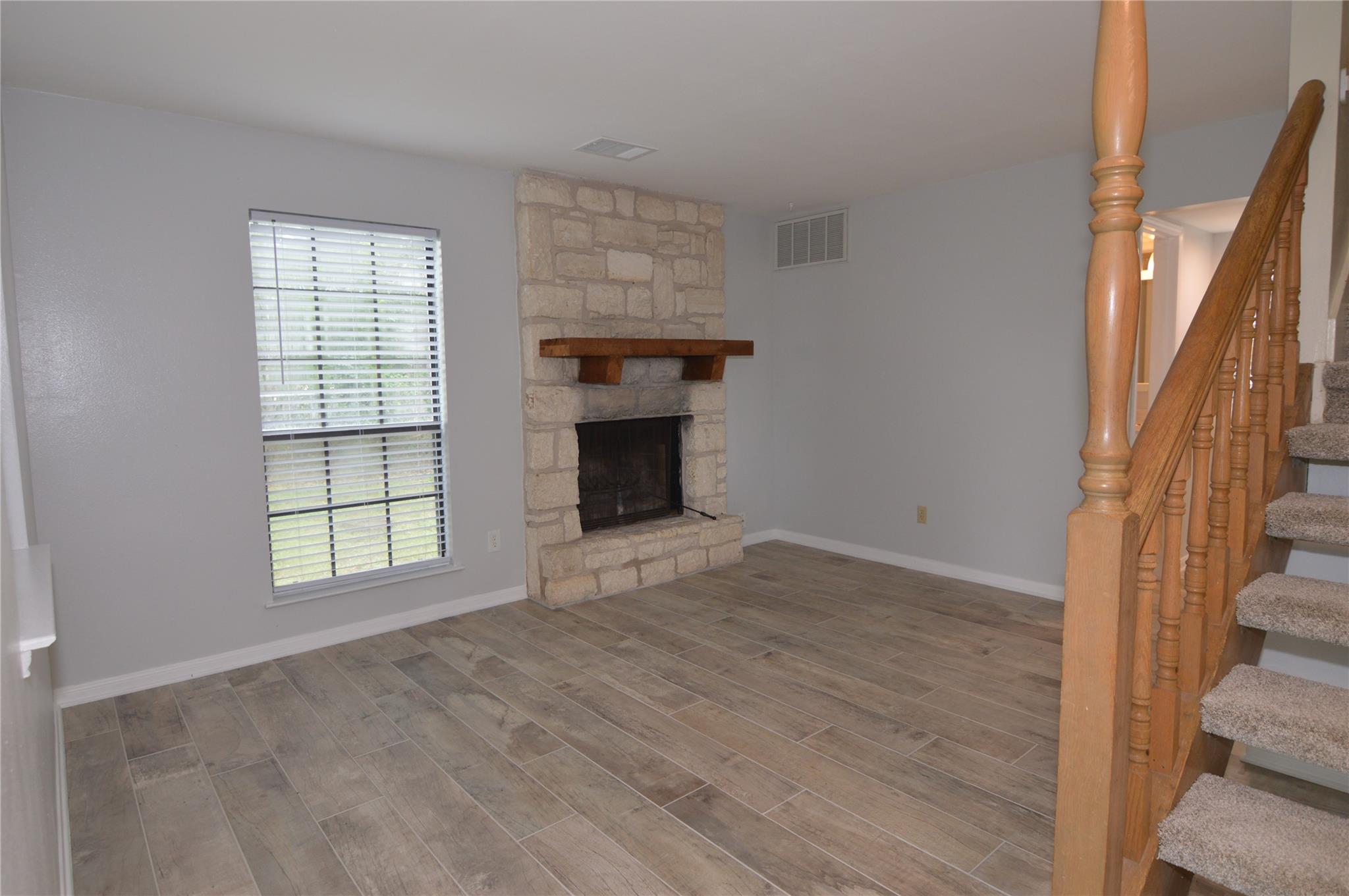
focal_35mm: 20
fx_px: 730
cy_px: 448
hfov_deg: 85.5
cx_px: 674
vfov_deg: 63.1
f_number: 4.5
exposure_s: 1/80
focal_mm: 13
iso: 400
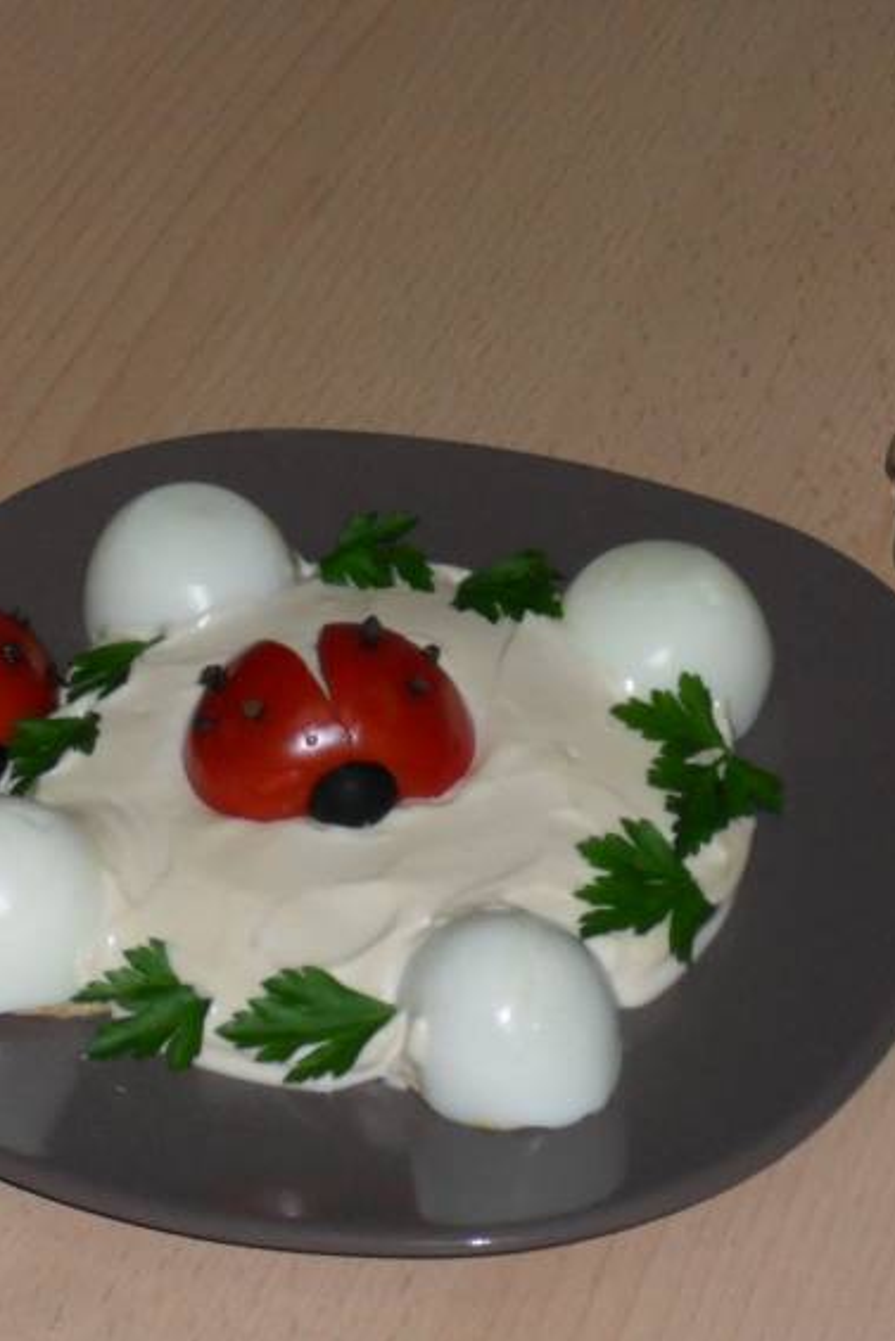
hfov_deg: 9.5
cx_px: 786
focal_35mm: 144
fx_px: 5366
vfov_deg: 14.2
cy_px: 674
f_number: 4.8
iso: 200
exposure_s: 1/60
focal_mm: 17.1
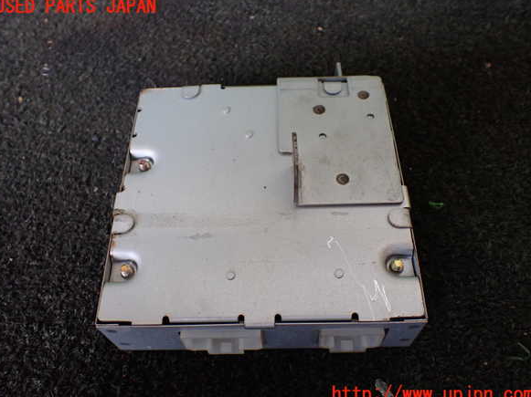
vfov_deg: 45.4
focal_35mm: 31
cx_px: 264
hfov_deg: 58.4
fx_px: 475
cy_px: 201
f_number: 2.3
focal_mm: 5.4
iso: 320
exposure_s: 1/125
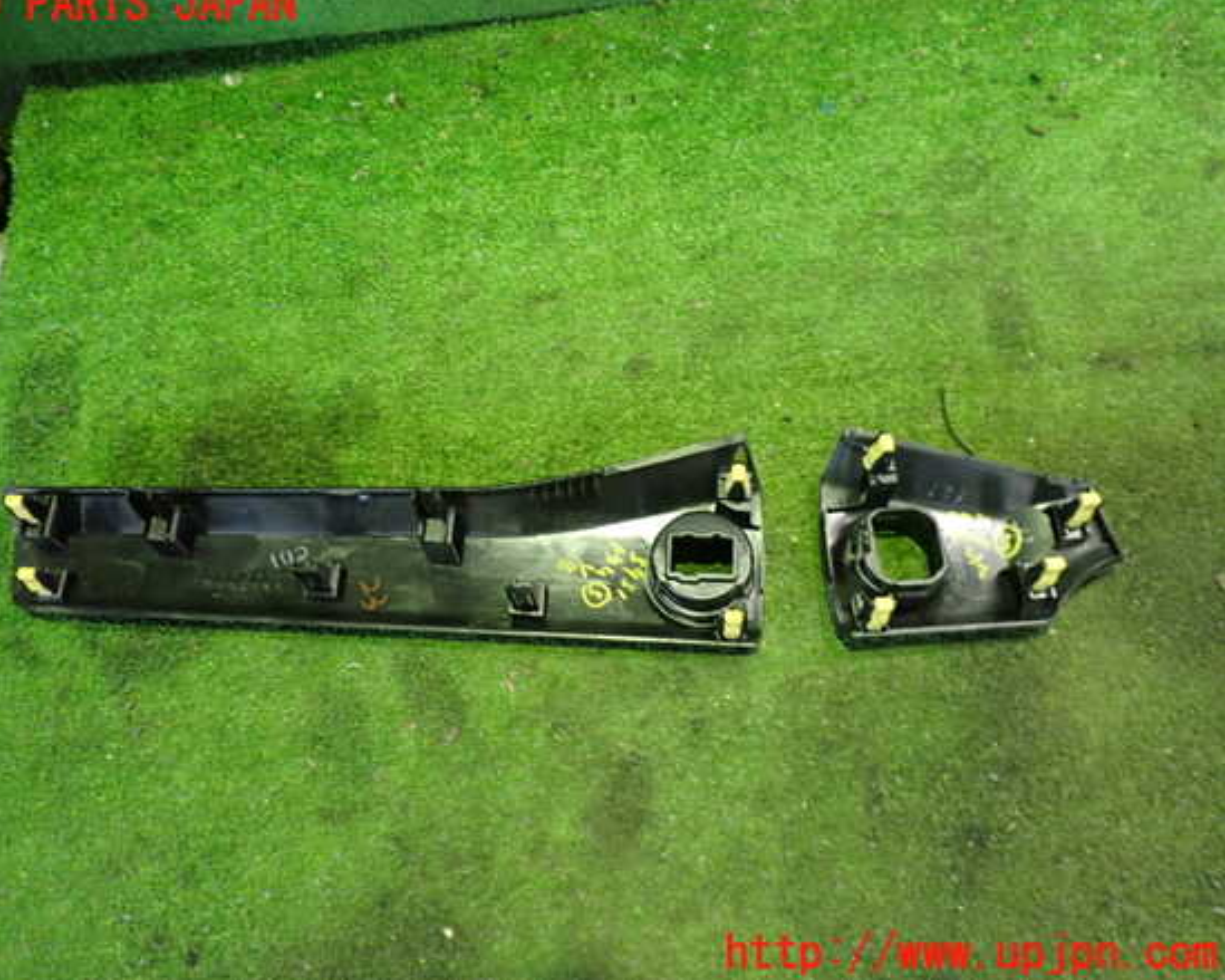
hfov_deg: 55.6
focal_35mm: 32
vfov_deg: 45.8
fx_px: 1160
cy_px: 480
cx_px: 560
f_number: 2.3
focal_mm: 5.4
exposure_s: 1/25
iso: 800
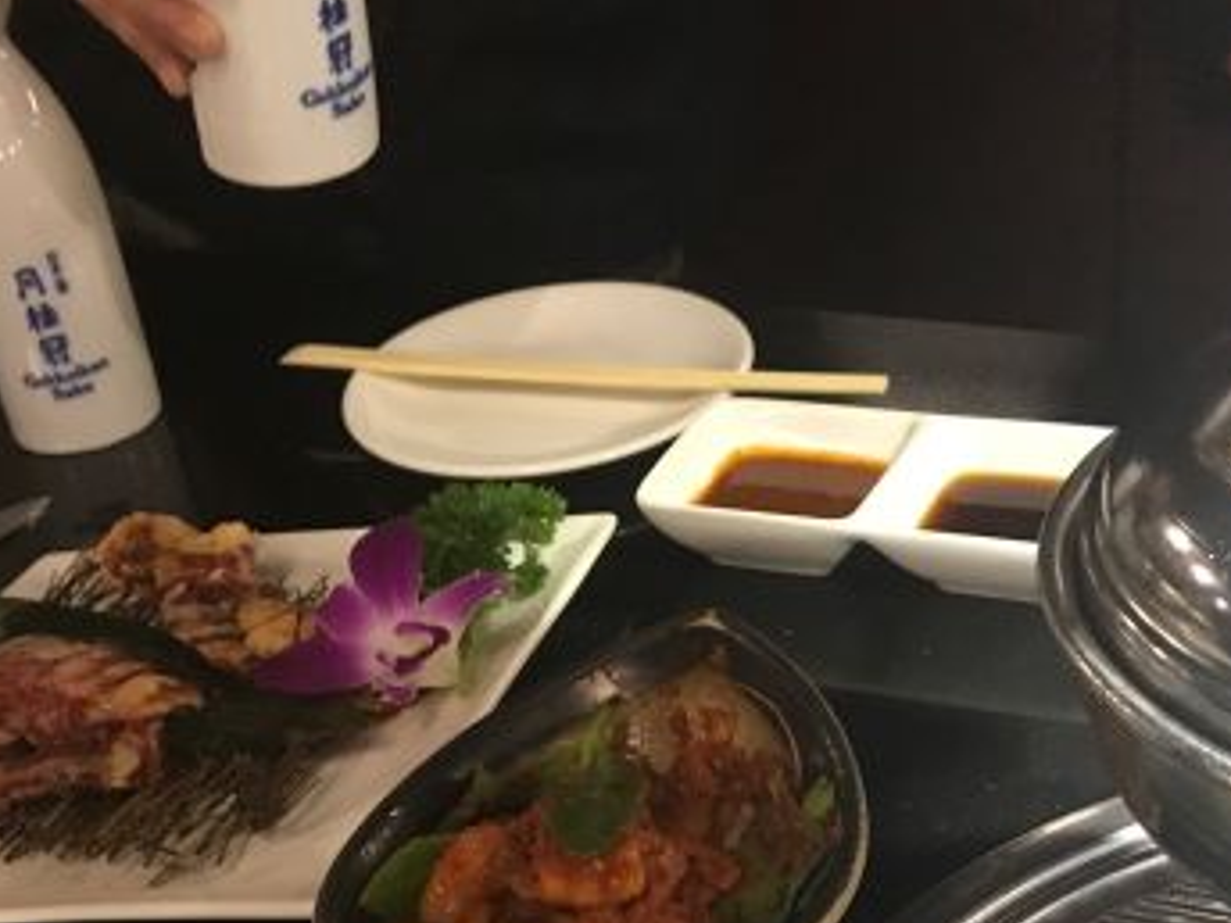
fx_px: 2027
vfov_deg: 25.3
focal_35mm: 57
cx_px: 705
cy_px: 707
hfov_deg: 33.7
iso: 100
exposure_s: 1/12
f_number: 1.8
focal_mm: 3.99
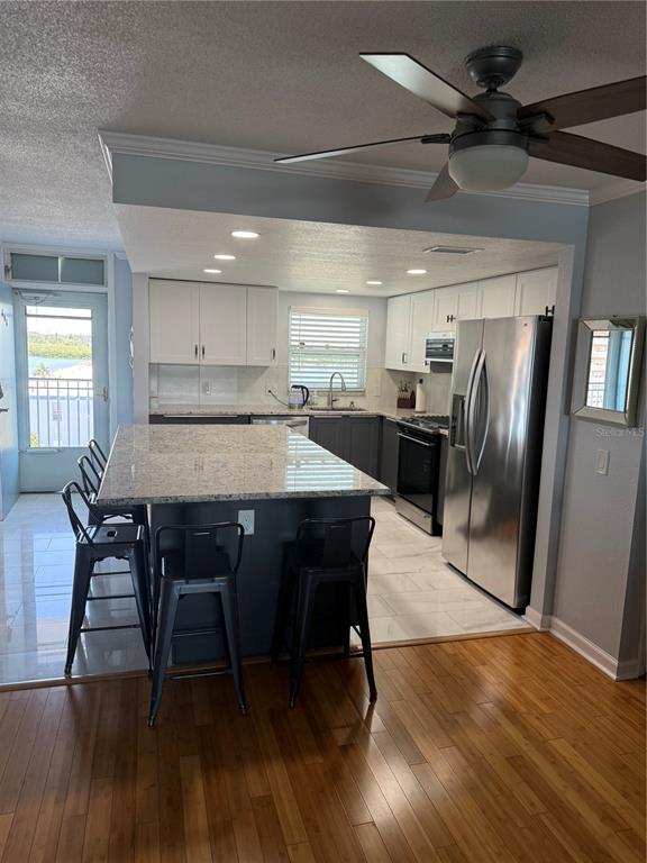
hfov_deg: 56.8
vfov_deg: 71.6
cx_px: 324
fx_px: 598
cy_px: 432
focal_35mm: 24
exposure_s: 1/142
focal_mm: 6.76
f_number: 1.78
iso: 125
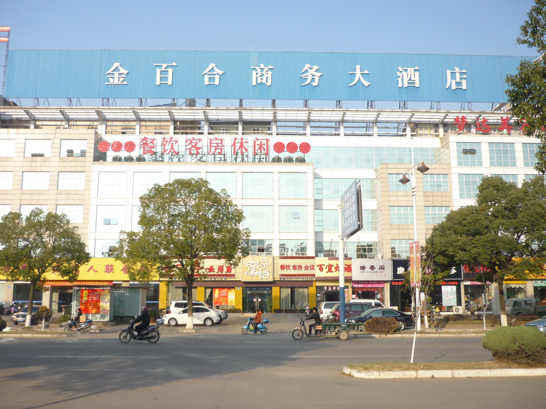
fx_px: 521
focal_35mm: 33
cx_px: 273
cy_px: 204
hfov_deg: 55.4
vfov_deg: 42.9
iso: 100
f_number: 2.8
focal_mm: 5.5
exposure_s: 1/800
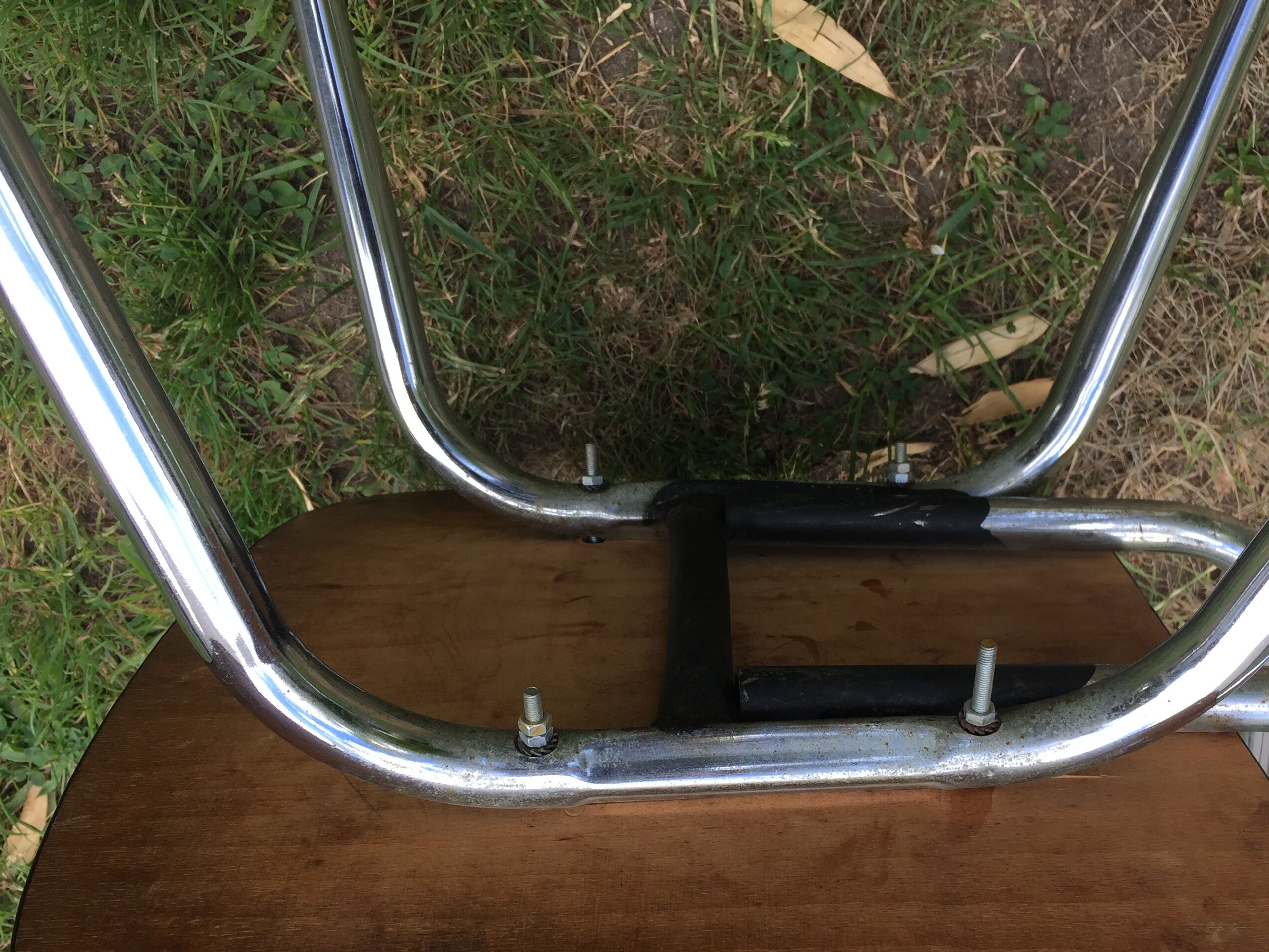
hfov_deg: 49.9
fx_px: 1357
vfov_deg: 38.5
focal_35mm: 37
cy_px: 583
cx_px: 732
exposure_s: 1/195
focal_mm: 4.15
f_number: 2.2
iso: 32
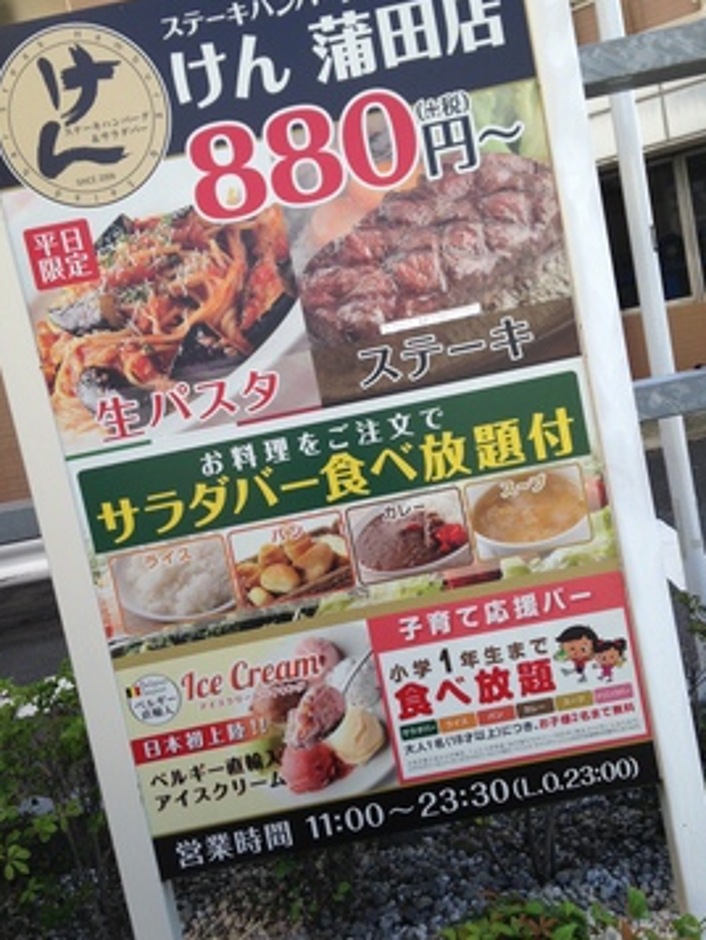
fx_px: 1006
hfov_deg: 38.7
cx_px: 335
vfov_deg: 50.1
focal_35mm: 37
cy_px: 461
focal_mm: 4.12
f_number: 2.4
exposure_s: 1/359
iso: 50
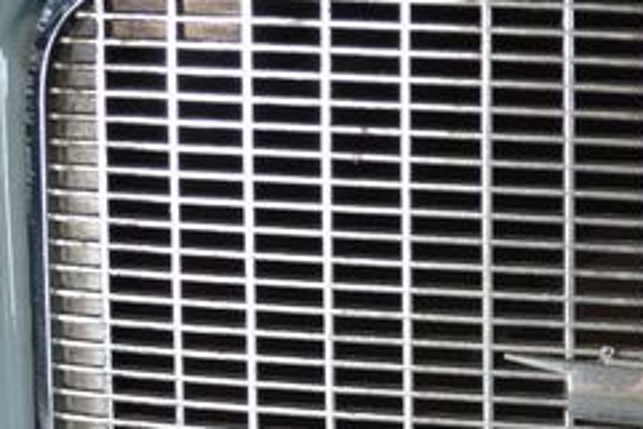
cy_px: 398
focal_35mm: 139
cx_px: 696
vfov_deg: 9.8
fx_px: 2490
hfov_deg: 14.4
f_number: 5.6
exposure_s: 1/60
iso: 360
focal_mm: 35
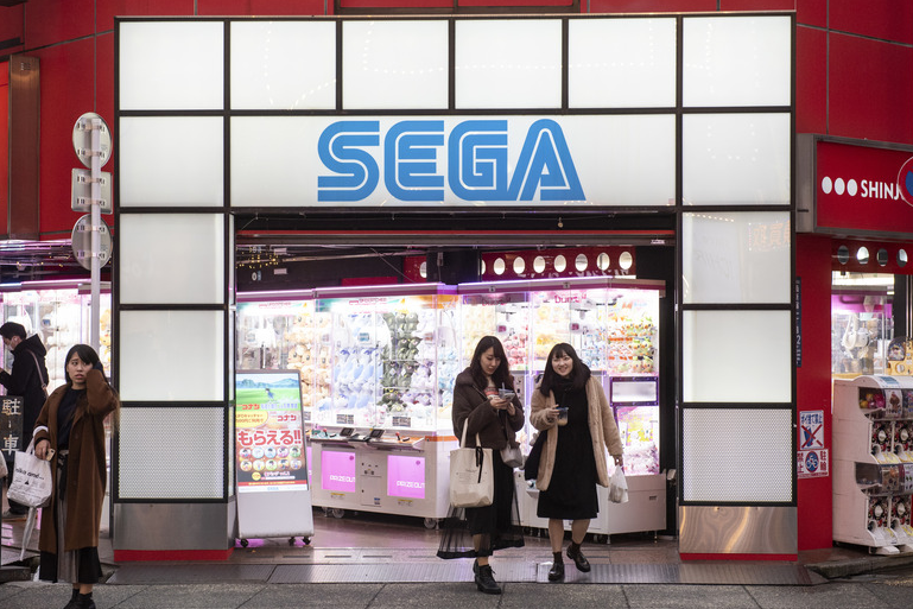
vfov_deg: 19.2
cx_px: 457
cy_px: 304
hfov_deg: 28.4
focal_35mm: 71
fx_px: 1801
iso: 1600
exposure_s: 1/200
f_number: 5
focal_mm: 70
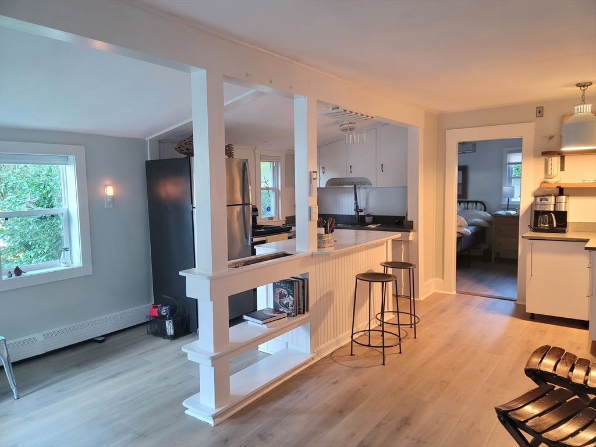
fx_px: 430
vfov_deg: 54.9
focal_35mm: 25
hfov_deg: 69.4
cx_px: 298
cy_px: 224
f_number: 1.8
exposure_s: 1/40
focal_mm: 7
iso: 400
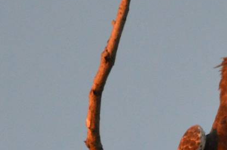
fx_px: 18287
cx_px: 430
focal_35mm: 2908
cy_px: 239
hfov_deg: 0.7
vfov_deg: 0.5
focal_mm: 500
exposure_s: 1/1000
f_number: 8
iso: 2500
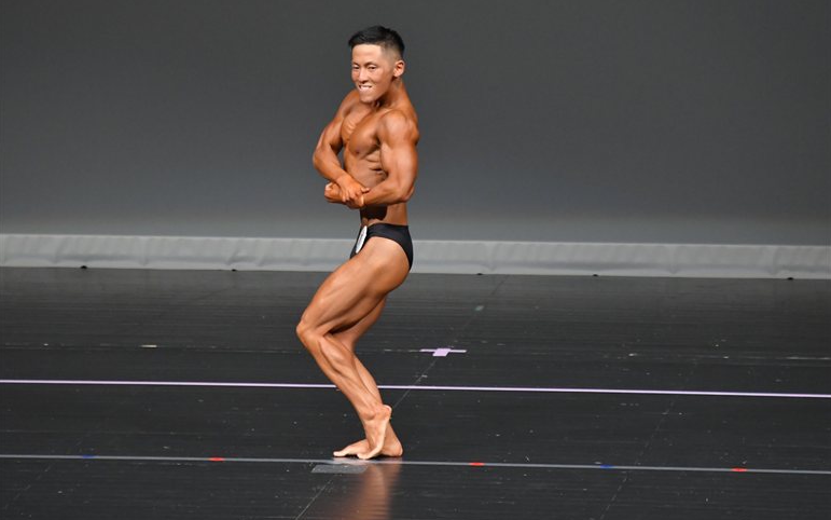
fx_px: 8697
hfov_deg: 5.5
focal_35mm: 384
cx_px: 414
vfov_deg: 3.4
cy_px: 258
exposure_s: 1/400
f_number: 5.6
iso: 4000
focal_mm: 250
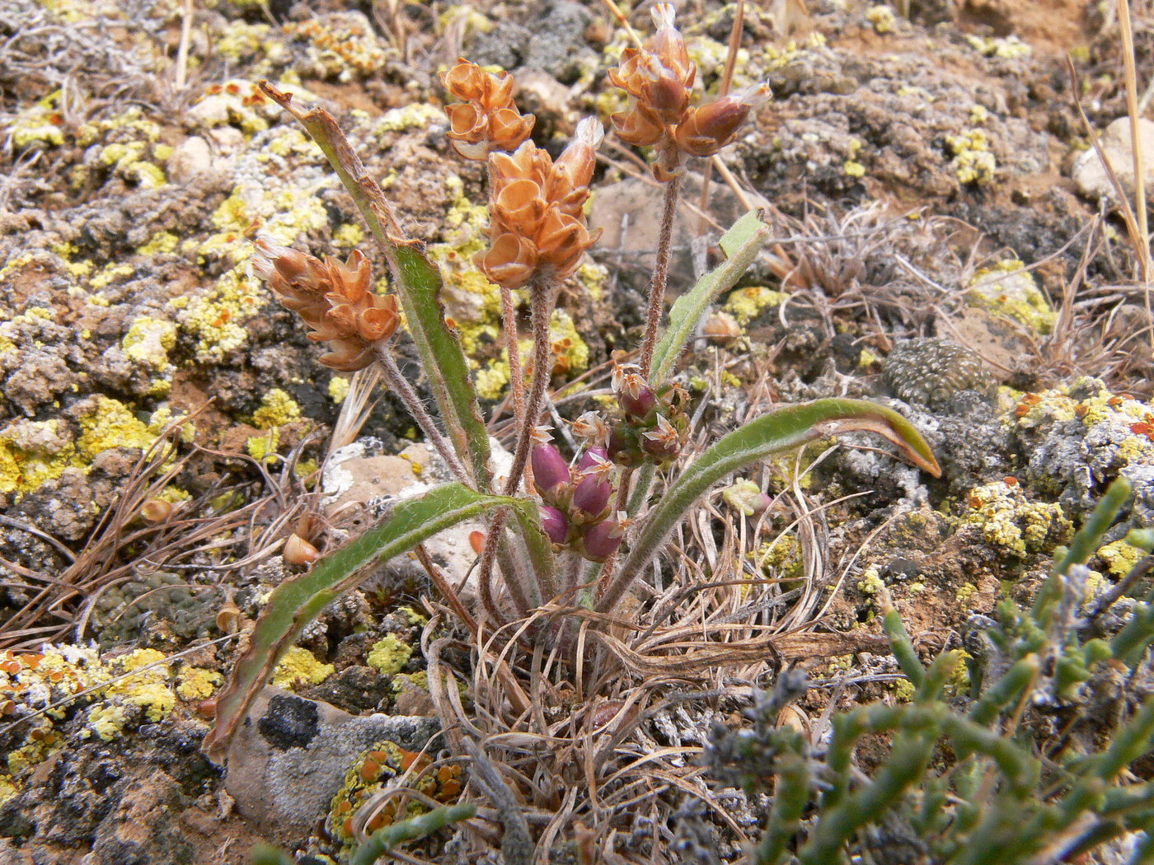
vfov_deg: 40.7
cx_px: 577
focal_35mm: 35
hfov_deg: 52.6
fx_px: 1167
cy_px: 432
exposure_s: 1/160
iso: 200
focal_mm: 7.4
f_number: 11
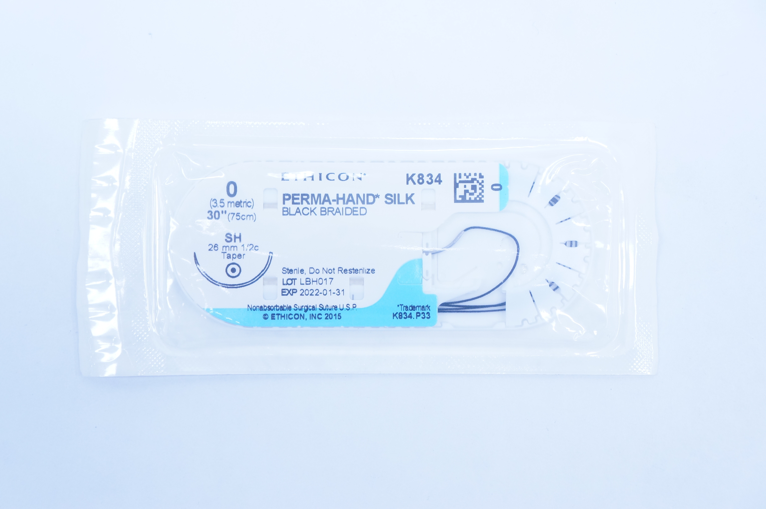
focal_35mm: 62
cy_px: 254
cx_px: 383
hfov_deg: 32.7
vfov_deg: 22.0
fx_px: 1307
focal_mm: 41
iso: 800
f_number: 5.6
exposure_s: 1/125
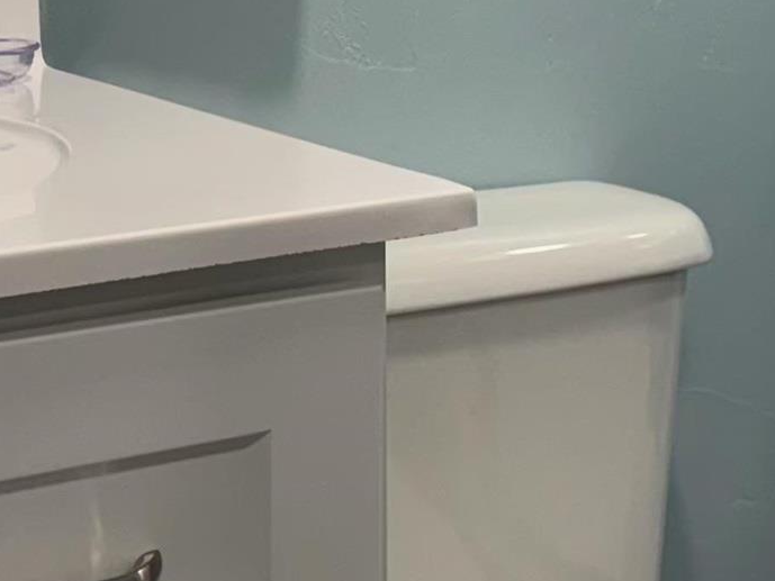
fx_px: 2396
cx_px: 463
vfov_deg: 13.4
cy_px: -166
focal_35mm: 107
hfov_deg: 18.4
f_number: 1.78
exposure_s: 1/121
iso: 125
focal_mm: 6.76
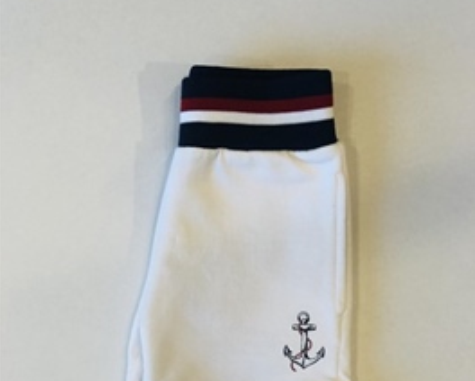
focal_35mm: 75
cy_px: 235
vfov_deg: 20.4
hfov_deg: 25.4
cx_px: 238
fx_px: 1056
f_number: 2.8
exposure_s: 1/33
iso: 25
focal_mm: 6.6
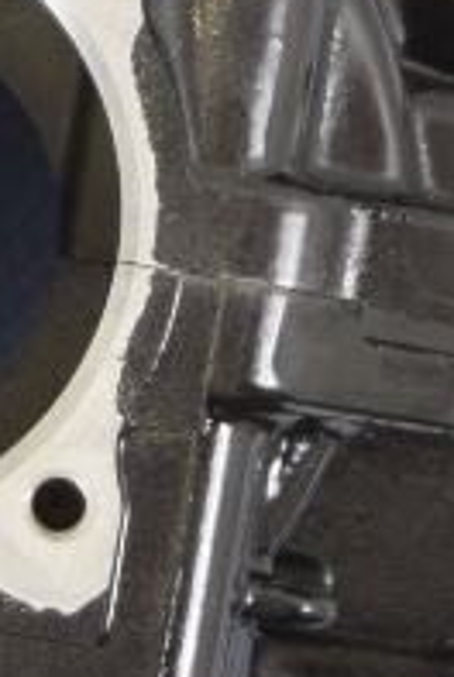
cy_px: -131
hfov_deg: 4.3
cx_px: -3
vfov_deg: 6.4
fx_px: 6033
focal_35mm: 320
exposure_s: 1/80
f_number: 4.5
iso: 400
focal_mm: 35
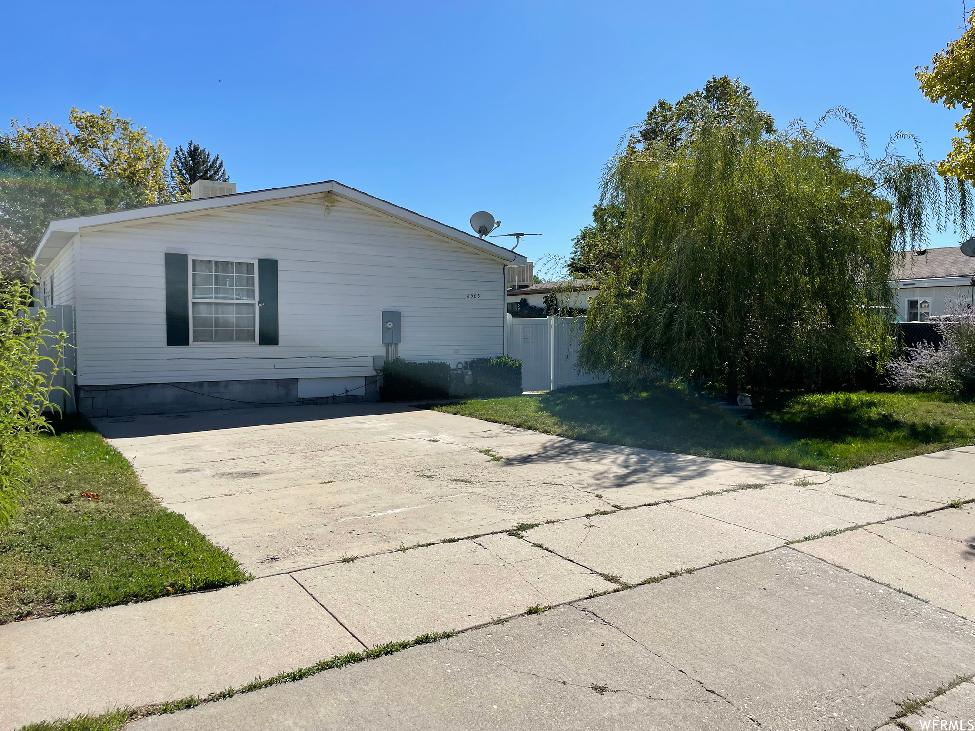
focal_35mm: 26
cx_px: 488
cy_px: 366
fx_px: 732
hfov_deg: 67.3
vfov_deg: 53.1
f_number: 1.6
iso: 32
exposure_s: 1/4651
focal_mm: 4.2
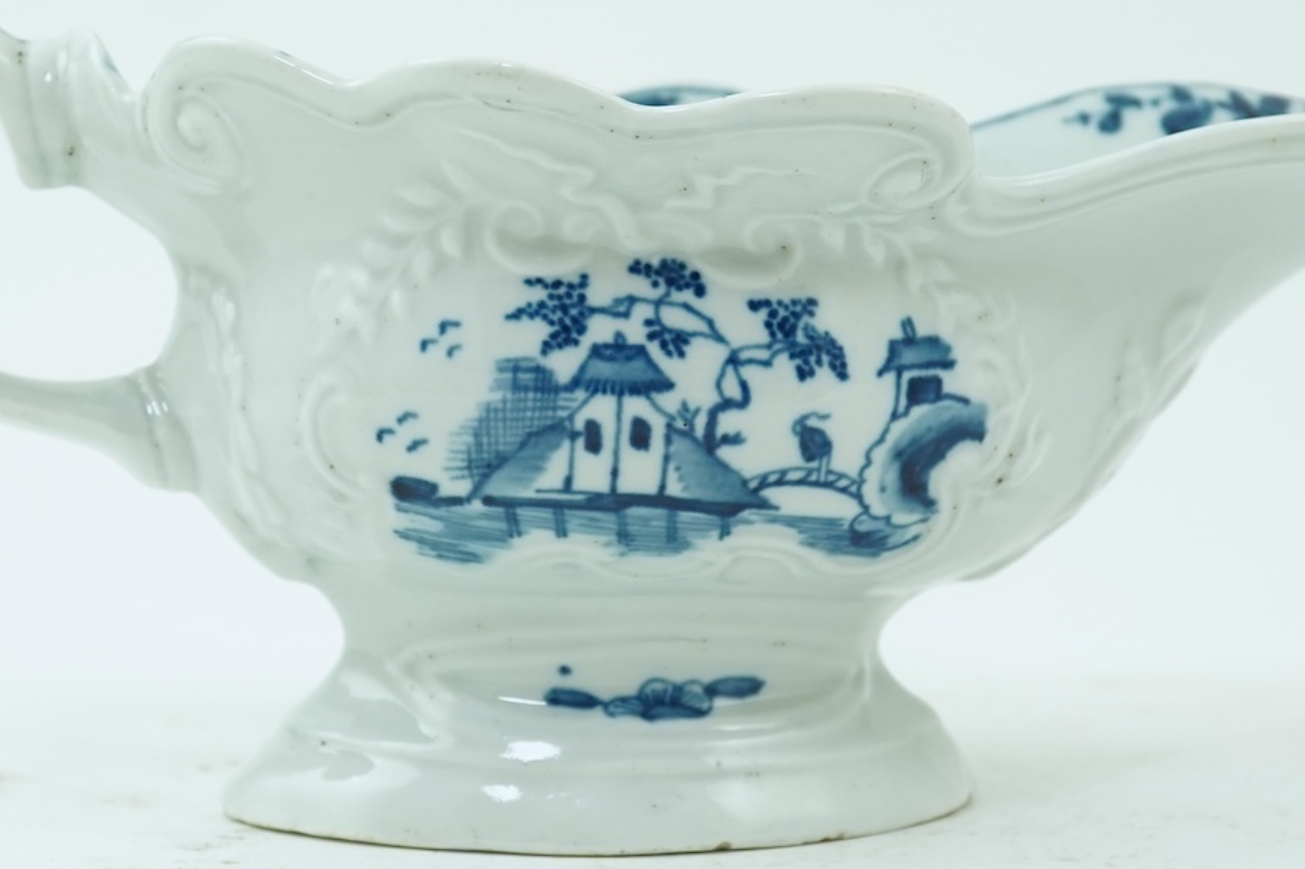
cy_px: 329
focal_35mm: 98
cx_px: 674
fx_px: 3551
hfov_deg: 20.8
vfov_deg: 13.9
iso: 640
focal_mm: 30
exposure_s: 1/60
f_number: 9
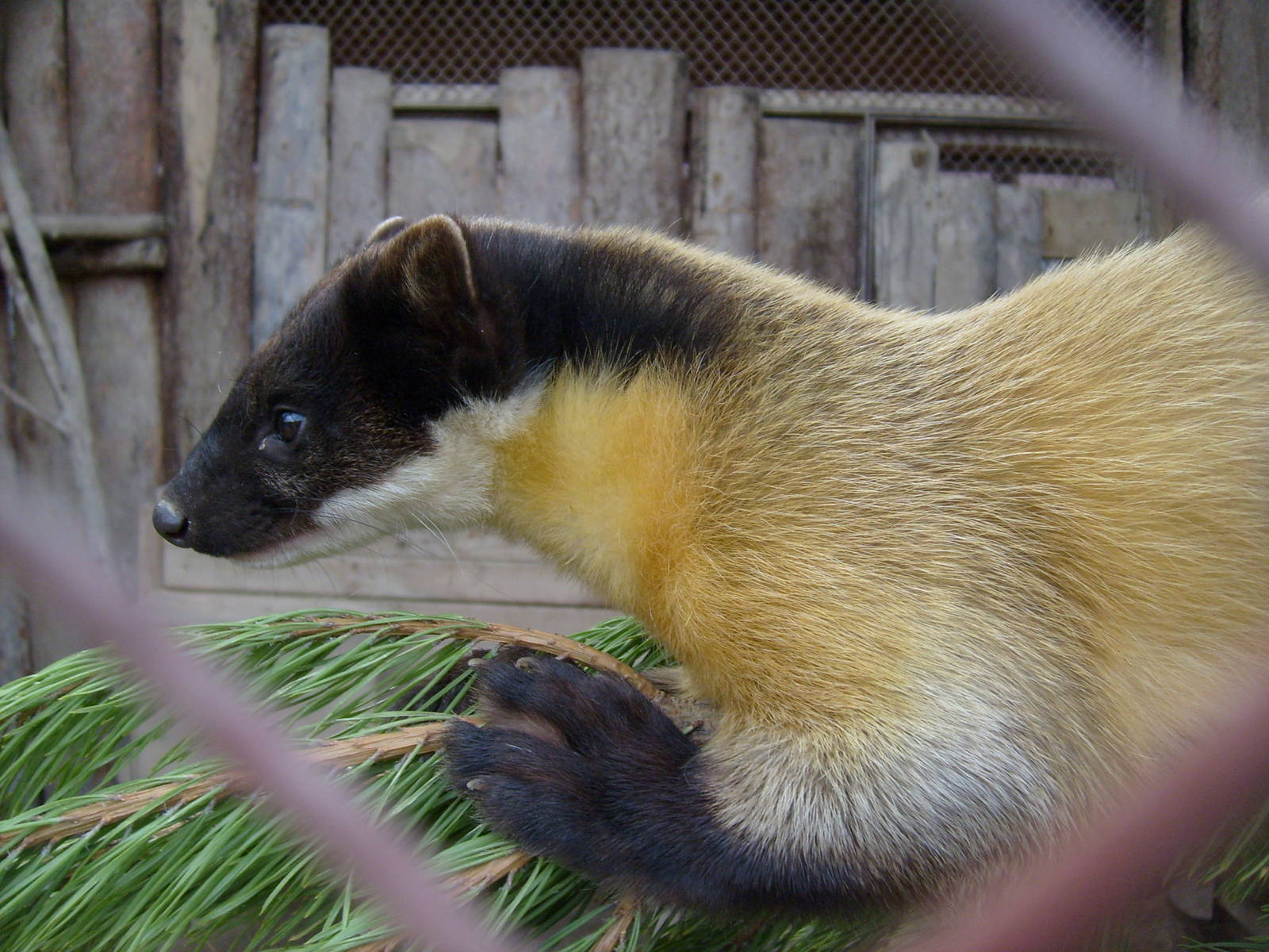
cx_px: 634
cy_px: 476
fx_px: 1283
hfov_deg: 52.6
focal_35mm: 35
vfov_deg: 40.7
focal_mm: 5.8
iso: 80
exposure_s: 1/125
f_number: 2.8
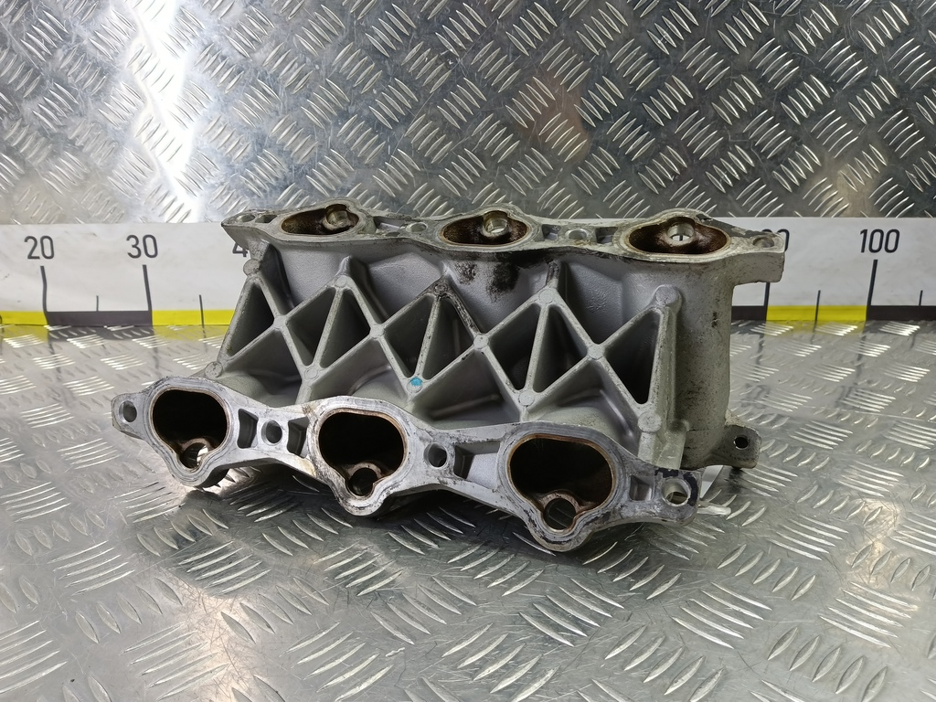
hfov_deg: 73.9
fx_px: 622
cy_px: 351
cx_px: 468
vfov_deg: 58.9
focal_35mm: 23
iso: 166
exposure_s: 1/50
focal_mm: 4.11
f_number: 1.6
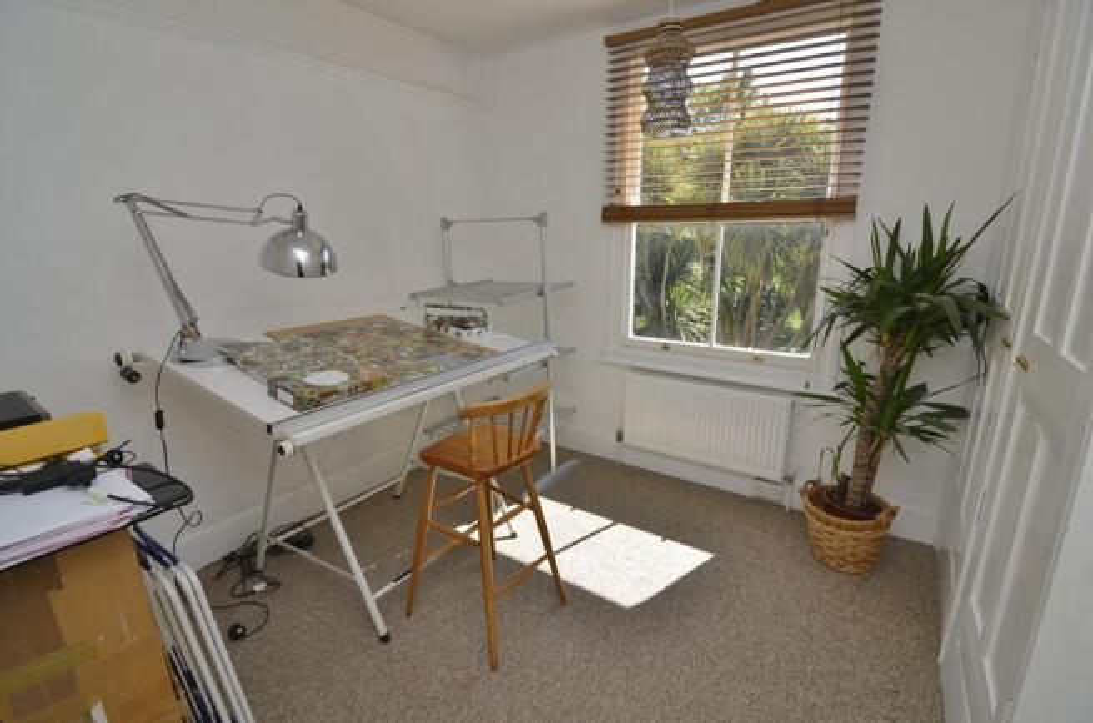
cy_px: 362
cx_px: 546
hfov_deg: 95.1
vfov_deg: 71.8
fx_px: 500
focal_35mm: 16
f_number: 5.6
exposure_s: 1/125
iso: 100
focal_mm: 11
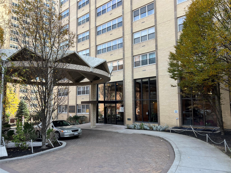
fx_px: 174
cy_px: 86
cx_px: 116
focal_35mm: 26
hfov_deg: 67.3
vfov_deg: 53.1
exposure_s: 1/499
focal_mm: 5.7
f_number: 1.5
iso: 50
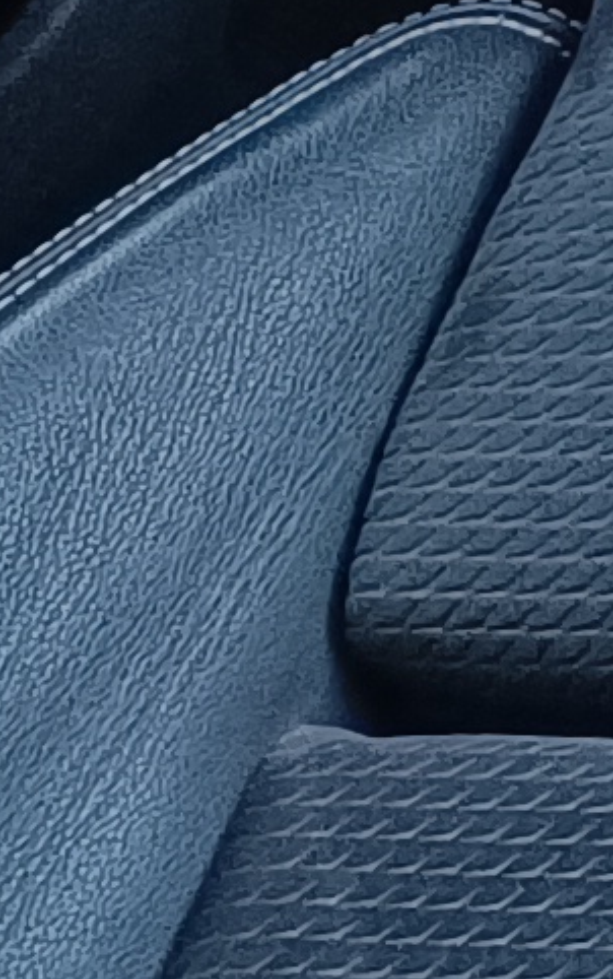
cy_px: -1588
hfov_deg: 4.4
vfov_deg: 8.6
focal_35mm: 216
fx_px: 5763
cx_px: 3936
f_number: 1.88
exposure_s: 1/101
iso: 467
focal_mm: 5.59
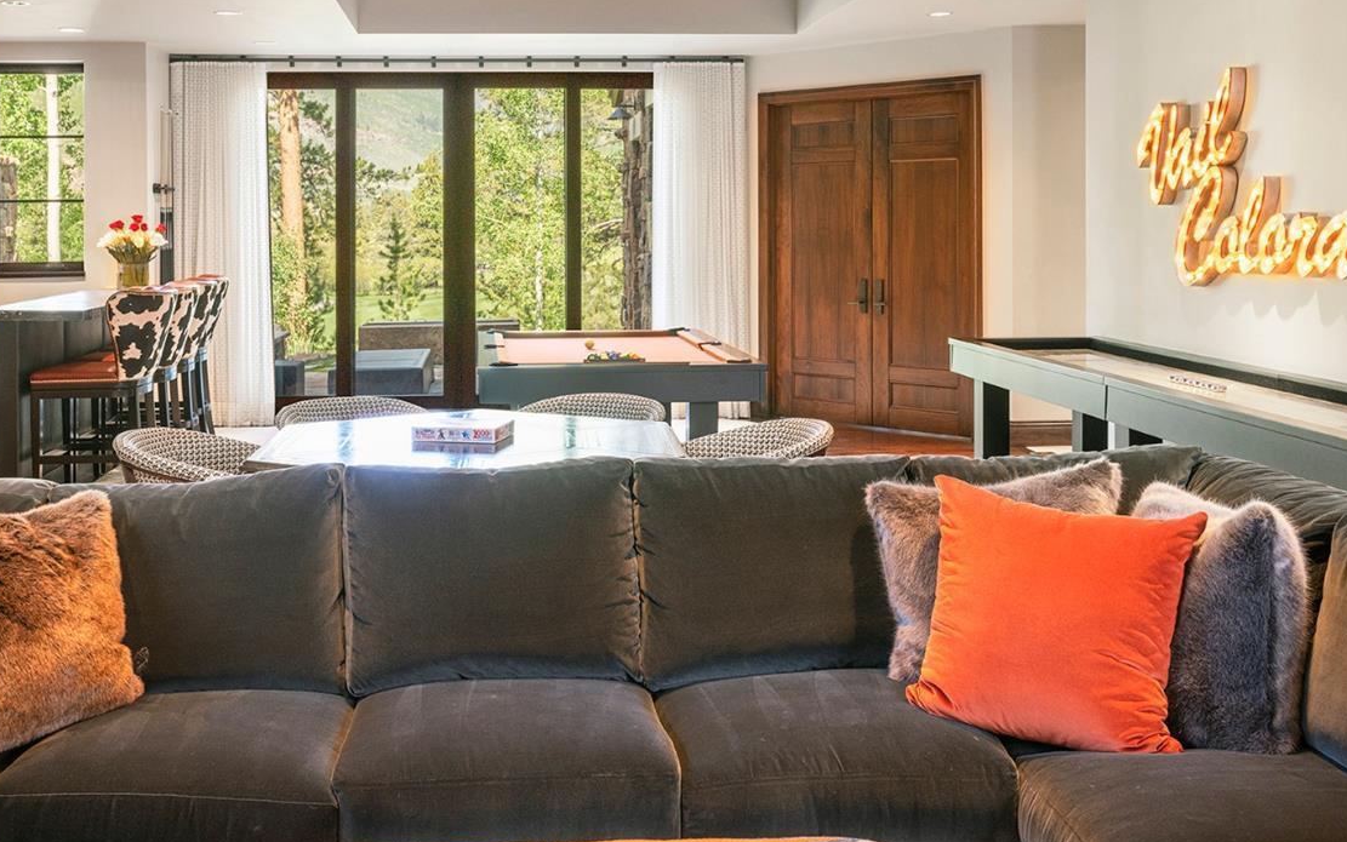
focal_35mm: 44
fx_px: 1616
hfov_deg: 45.2
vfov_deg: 28.9
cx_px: 603
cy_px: 251
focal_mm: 32
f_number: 11
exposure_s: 1/2.5
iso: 200
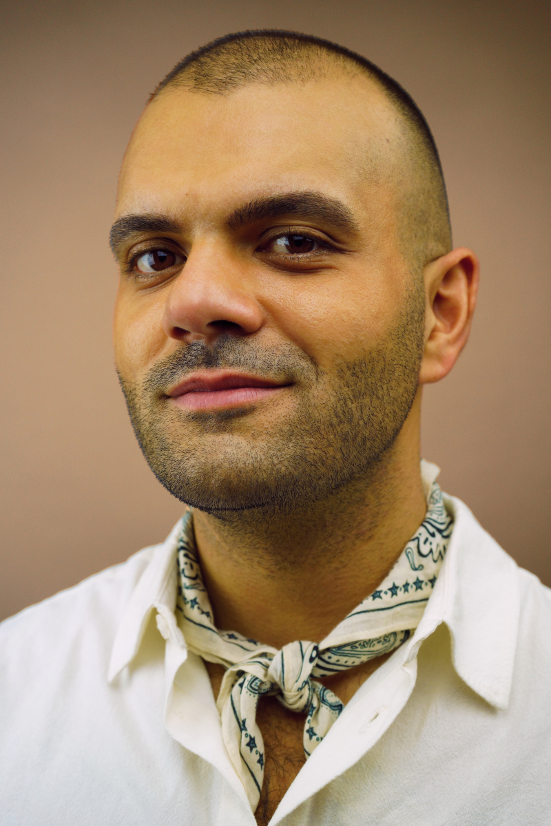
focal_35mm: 48
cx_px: 276
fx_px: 1102
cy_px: 413
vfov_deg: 41.1
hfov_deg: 28.1
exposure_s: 1/250
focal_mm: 48
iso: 500
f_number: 5.6
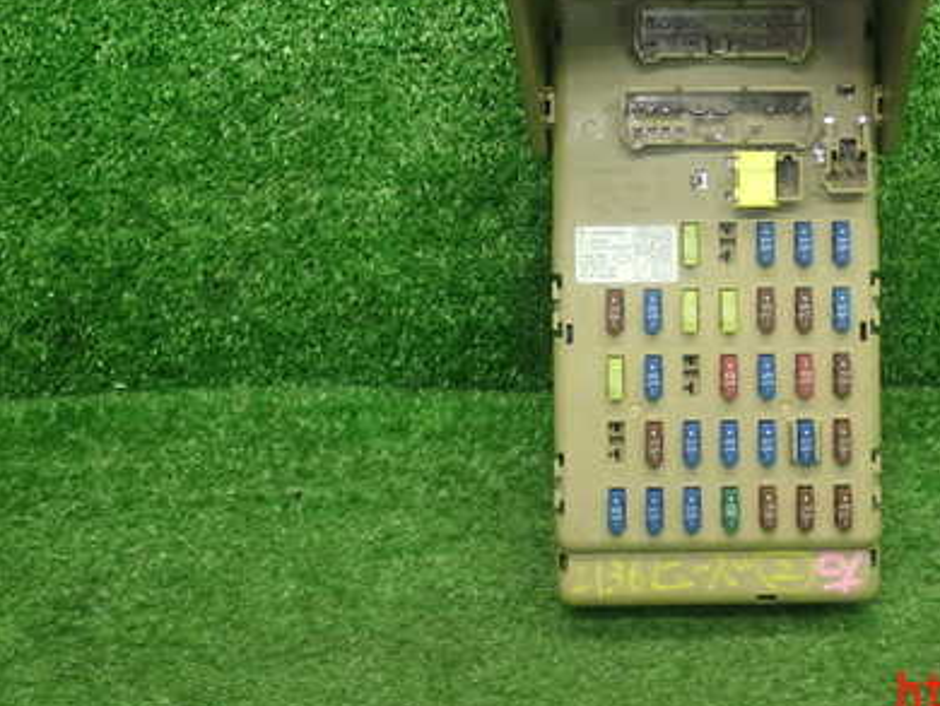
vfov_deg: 23.1
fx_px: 1712
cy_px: 183
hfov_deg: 30.1
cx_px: 718
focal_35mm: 63
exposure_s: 1/40
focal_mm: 7.31
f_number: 2.8
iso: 250
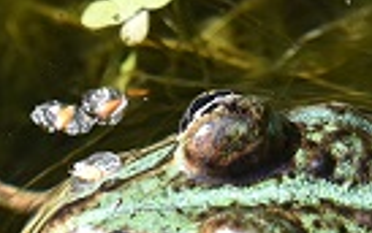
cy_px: 404
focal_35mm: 3344
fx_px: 33944
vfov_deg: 0.4
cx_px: 464
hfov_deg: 0.6
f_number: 10
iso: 1000
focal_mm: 500
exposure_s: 1/320
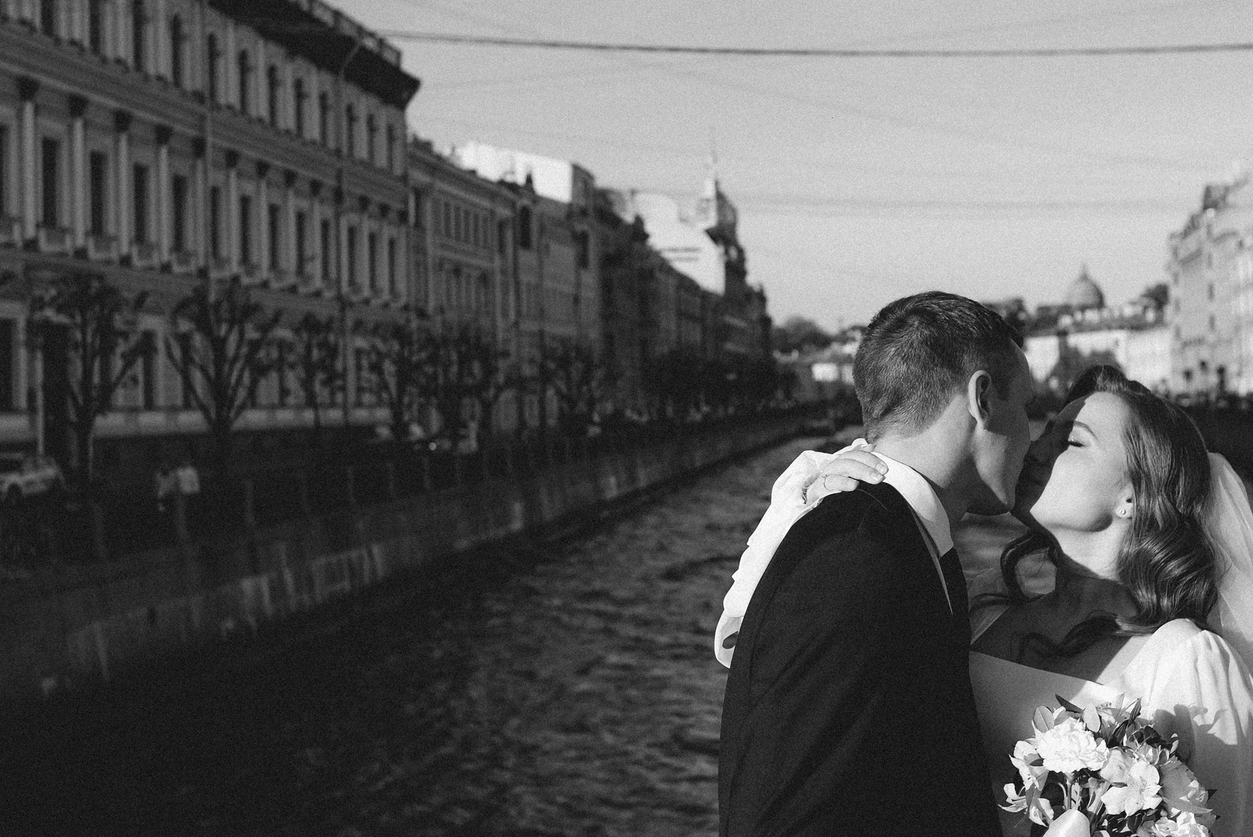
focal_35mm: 53
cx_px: 694
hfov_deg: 37.5
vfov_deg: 25.5
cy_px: 341
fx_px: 1845
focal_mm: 23
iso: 200
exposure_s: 1/2000
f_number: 2.8
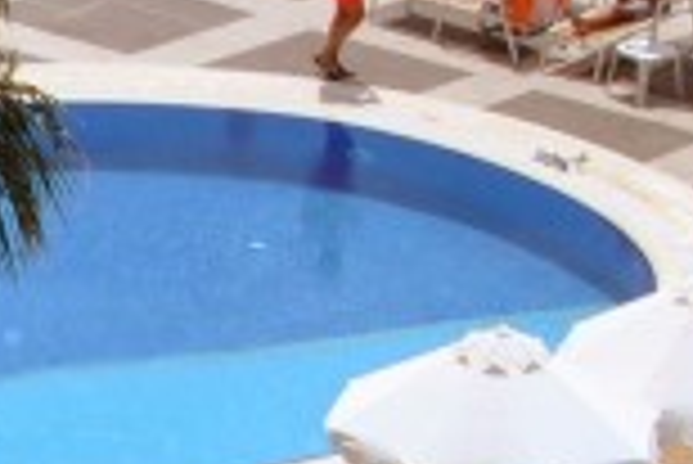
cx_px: -547
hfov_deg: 7.4
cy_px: 951
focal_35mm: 269
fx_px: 5183
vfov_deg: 5.0
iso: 100
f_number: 9
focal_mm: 24
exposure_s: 1/320
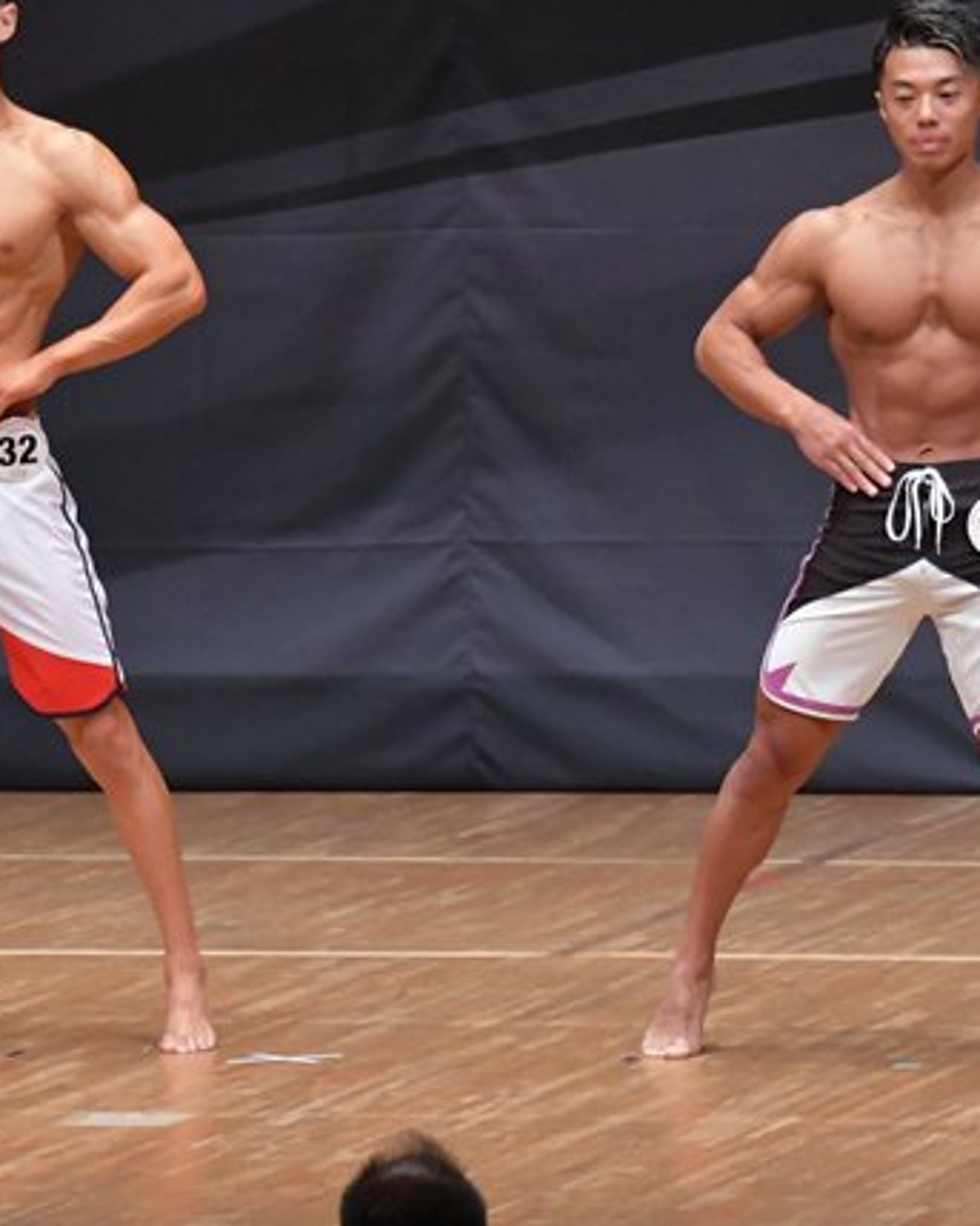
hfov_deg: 3.8
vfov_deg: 4.8
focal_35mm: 407
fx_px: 14761
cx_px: 424
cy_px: 549
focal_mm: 160
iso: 6400
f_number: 5.6
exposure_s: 1/400
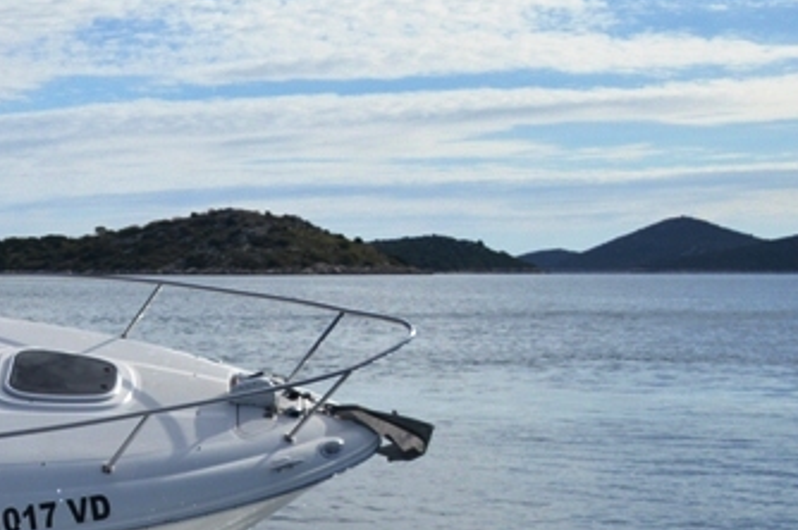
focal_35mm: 89
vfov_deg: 15.3
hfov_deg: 21.3
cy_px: 267
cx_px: -160
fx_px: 1971
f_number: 3.5
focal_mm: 22
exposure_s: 1/2500
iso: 100
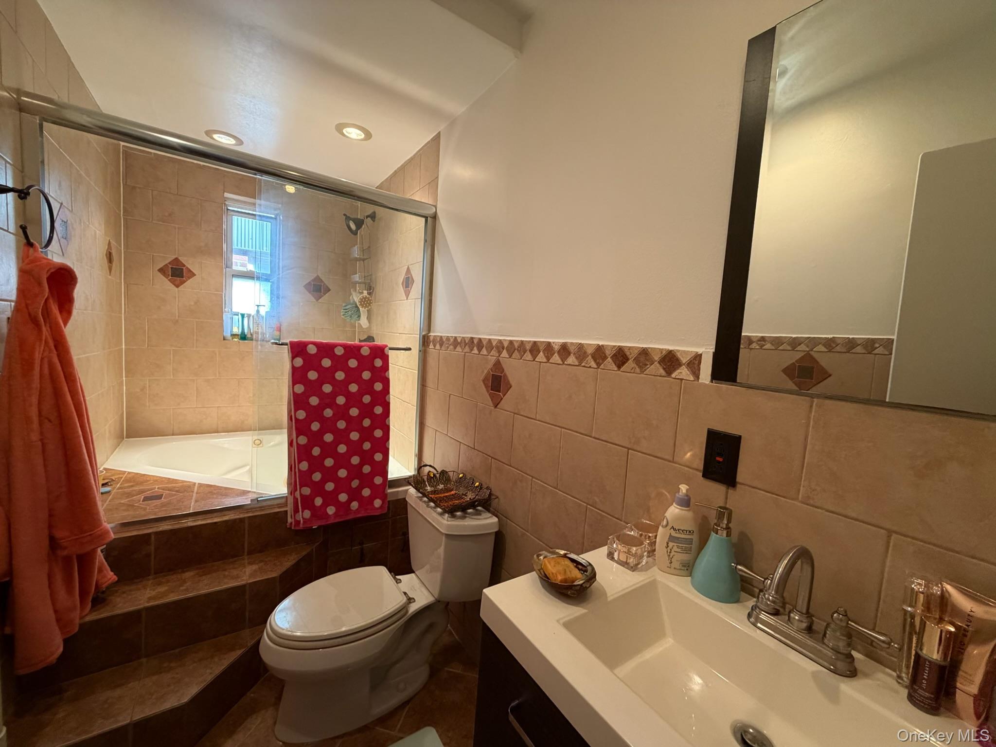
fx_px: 403
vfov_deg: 85.7
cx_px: 498
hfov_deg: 102.1
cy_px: 374
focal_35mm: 14
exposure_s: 1/60
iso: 250
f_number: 2.2
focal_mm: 2.22
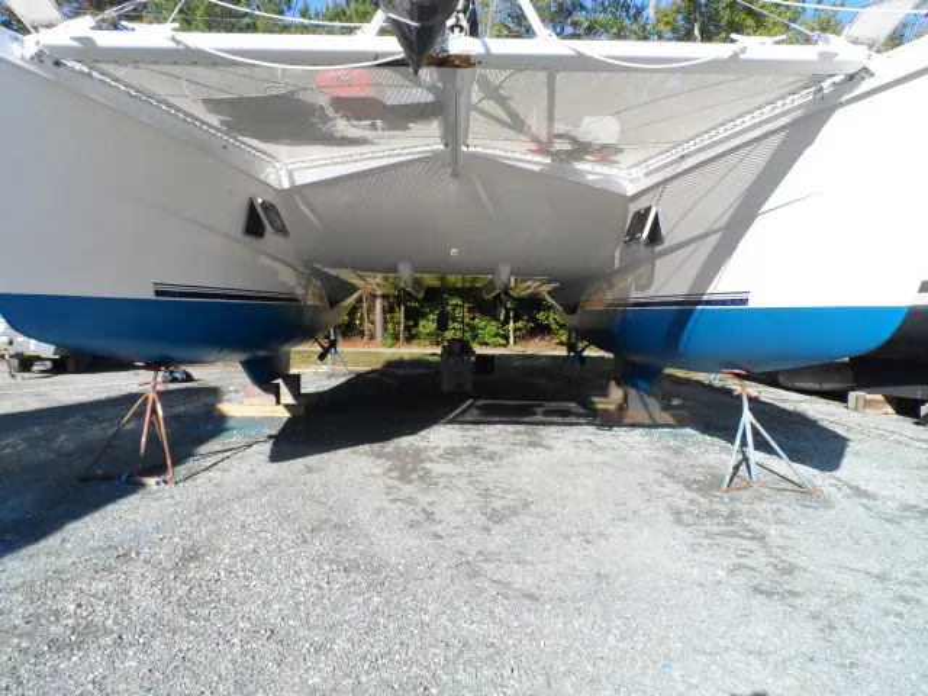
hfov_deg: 71.6
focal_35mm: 24
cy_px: 348
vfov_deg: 56.8
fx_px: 643
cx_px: 464
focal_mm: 4
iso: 80
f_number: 4.5
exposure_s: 1/350
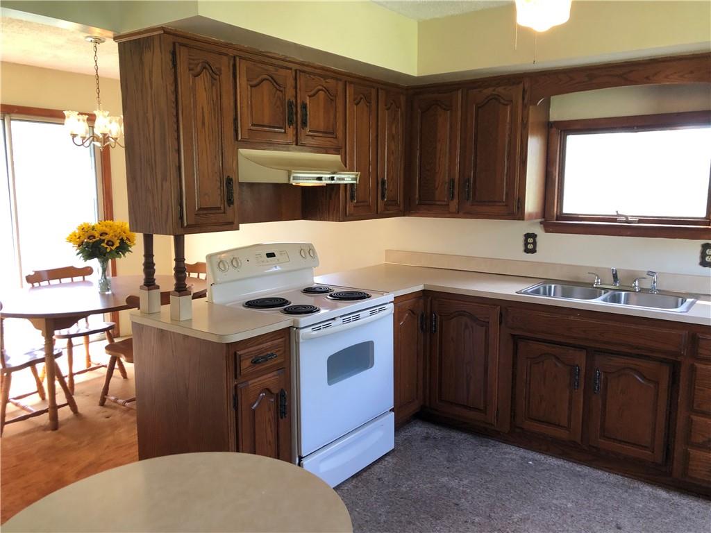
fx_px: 575
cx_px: 356
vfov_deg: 49.7
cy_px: 266
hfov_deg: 63.4
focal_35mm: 28
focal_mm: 3.99
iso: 32
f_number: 1.8
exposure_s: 1/30
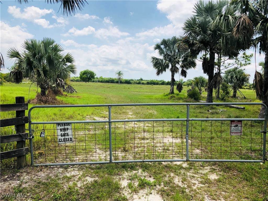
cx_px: 134
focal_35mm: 28
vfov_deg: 49.7
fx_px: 217
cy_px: 100
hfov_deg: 63.4
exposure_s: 1/2667
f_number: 1.8
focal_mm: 3.99
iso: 25
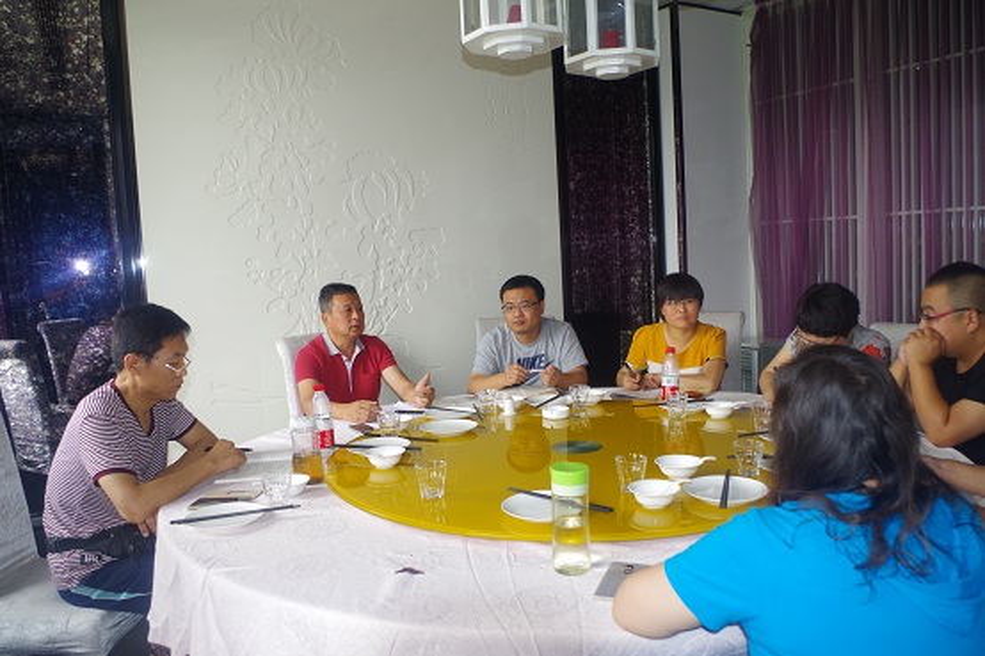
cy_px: 328
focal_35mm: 27
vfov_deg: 47.9
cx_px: 492
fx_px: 738
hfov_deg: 67.4
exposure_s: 1/180
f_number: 4.5
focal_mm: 18
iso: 800
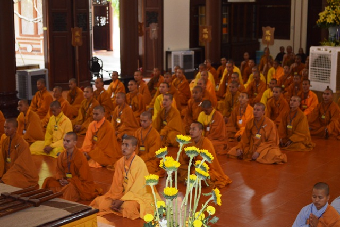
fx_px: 637
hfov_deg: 29.9
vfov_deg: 20.1
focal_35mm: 68
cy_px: 114
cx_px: 170
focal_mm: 45
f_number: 5.3
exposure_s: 1/60
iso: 800
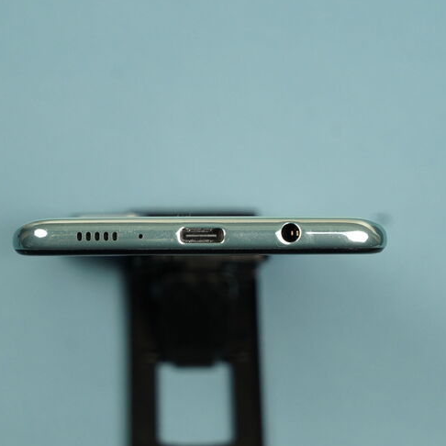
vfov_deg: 20.6
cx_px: 198
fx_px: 1224
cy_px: 250
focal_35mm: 84
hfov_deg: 20.6
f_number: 7.1
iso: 1250
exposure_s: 1/160
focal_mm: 58
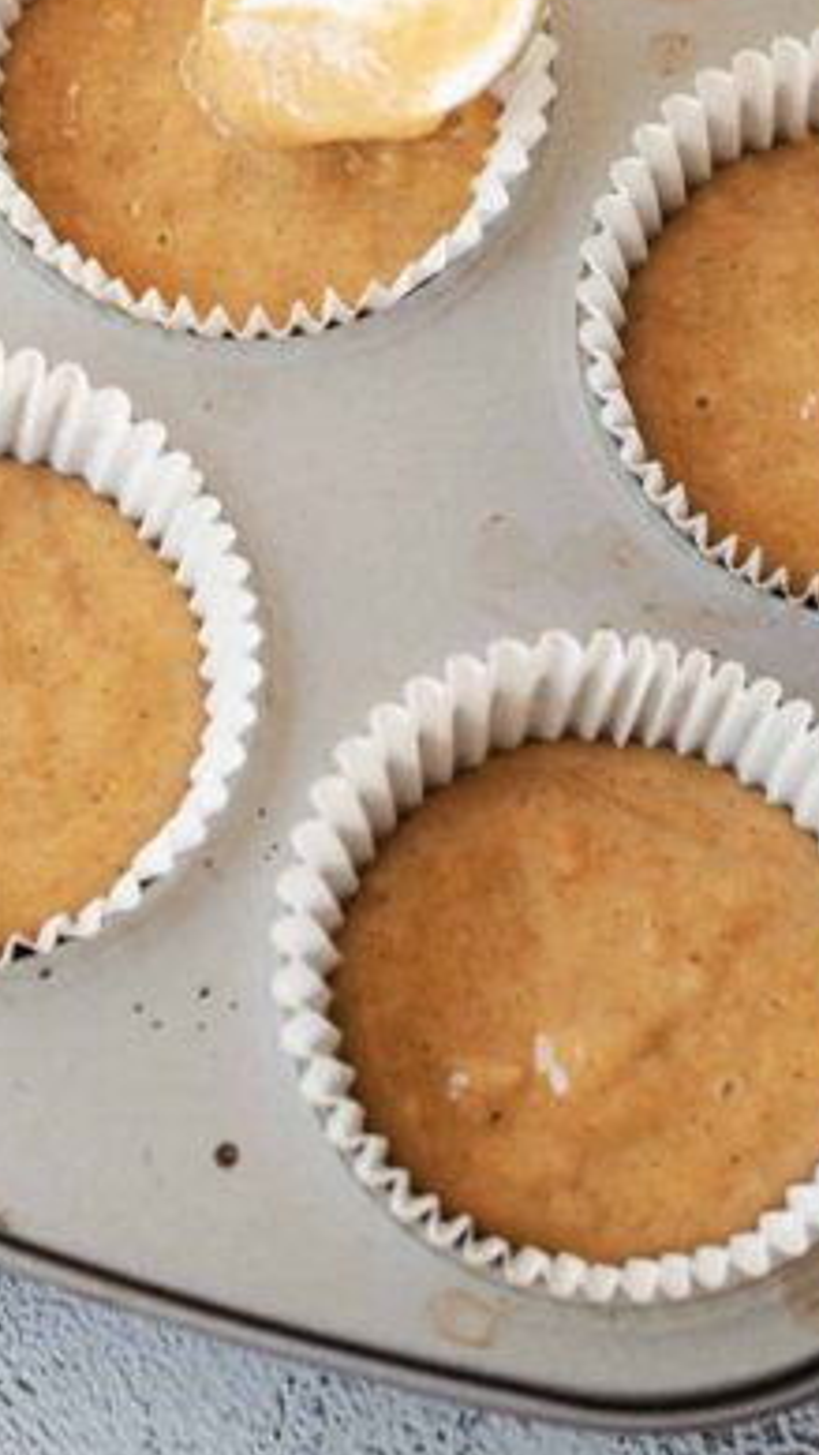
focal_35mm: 101
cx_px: 316
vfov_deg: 20.7
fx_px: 3897
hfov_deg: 12.0
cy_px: 116
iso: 250
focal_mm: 50
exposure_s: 1/15
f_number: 5.6
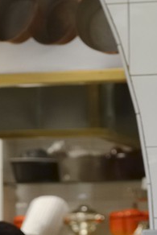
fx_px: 1431
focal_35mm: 219
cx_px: 31
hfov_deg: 6.3
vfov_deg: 8.6
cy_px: 552
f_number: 4
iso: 800
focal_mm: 40
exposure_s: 1/80
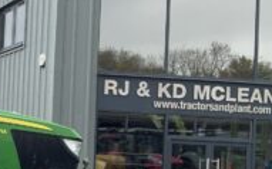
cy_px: 132
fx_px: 763
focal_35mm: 103
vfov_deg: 12.6
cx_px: -135
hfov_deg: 18.0
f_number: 1.8
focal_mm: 3
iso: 32
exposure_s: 1/122
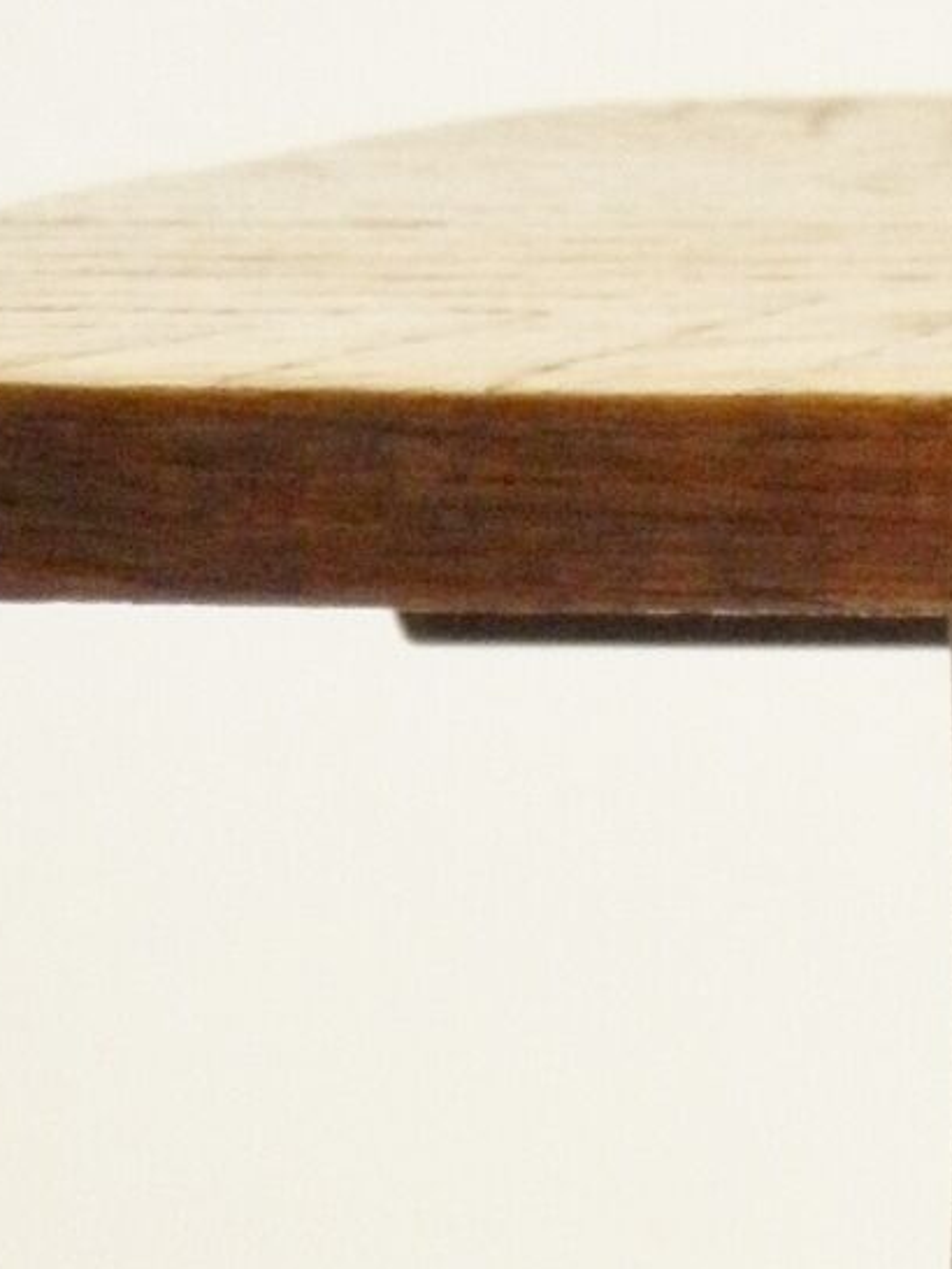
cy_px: 2296
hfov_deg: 5.8
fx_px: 9270
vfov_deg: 7.6
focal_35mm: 253
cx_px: 1674
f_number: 4.1
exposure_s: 1/30
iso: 200
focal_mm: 9.7
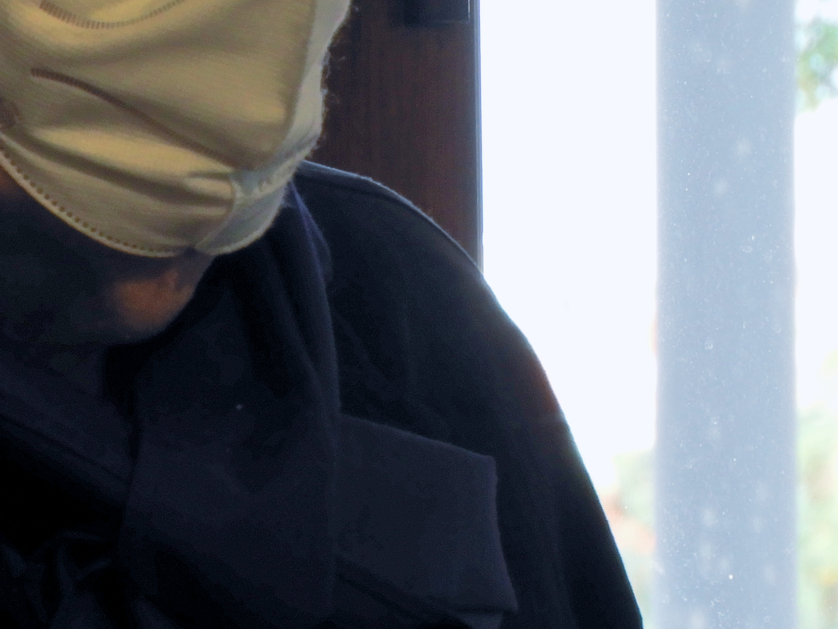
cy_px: -137
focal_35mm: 938
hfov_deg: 2.1
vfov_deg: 1.6
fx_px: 22712
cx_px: 194
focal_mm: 64.5
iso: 100
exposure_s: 1/25
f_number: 8
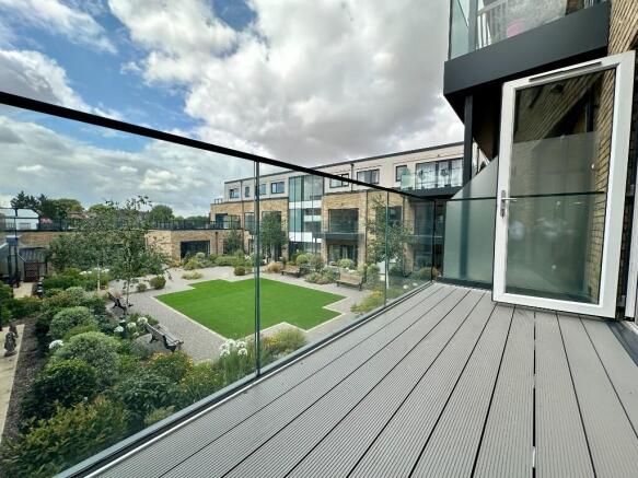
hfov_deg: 102.1
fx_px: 258
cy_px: 239
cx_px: 319
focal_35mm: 14
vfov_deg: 85.7
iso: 50
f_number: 2.2
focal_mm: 2.22
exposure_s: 1/790
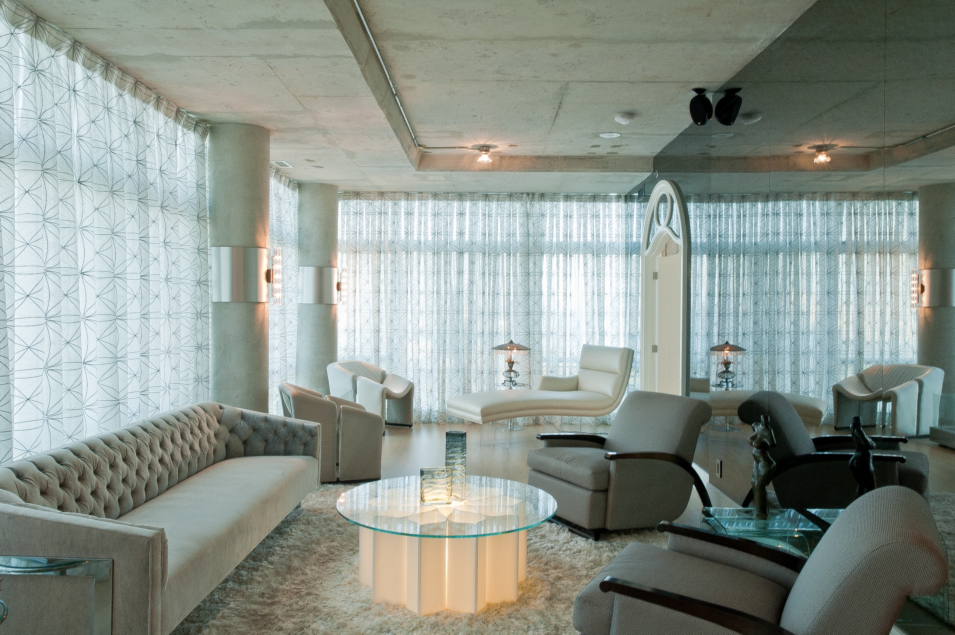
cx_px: 478
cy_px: 318
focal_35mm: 27
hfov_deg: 67.4
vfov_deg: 47.8
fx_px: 716
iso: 200
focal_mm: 18
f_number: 22
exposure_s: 1/1.25
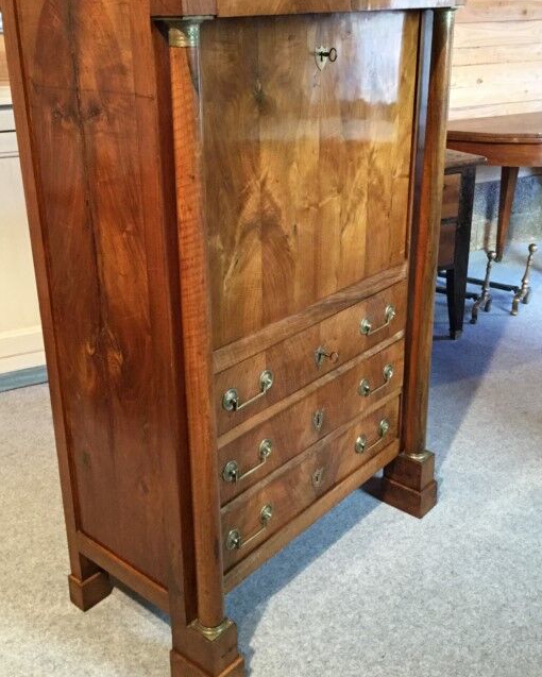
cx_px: 250
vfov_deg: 47.8
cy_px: 286
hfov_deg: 39.1
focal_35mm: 38
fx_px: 762
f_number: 2.4
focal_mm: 3.3
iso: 250
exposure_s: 1/33
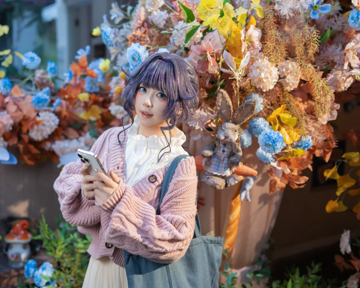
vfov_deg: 37.3
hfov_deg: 45.5
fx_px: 426
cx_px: 141
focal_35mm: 40
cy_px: 145
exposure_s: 1/160
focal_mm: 35
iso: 100
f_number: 2
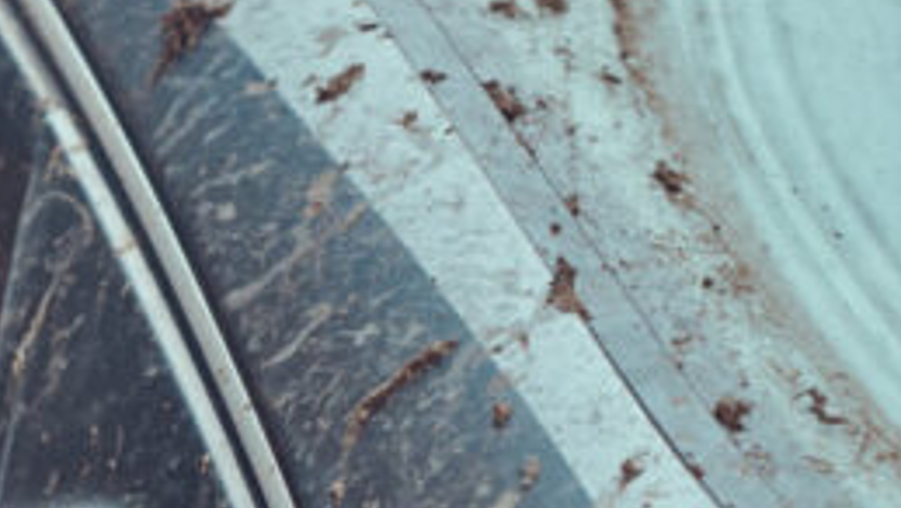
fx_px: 5641
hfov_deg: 9.0
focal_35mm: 236
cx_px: -195
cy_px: 675
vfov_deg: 5.1
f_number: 3.2
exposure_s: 1/250
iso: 640
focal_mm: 56
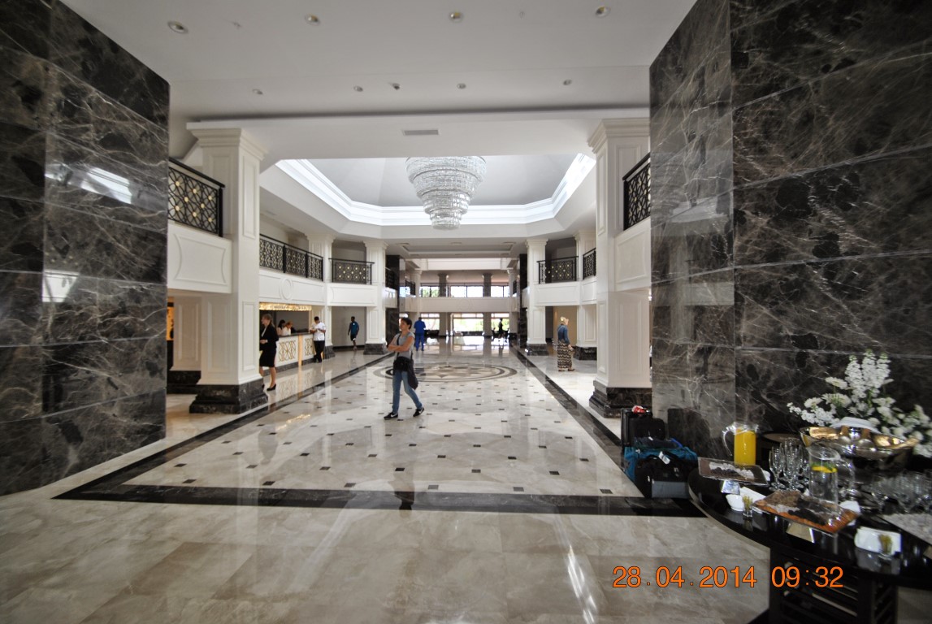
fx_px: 389
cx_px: 466
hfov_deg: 100.3
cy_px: 312
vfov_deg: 77.5
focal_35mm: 15
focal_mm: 10
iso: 160
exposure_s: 1/125
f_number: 3.5
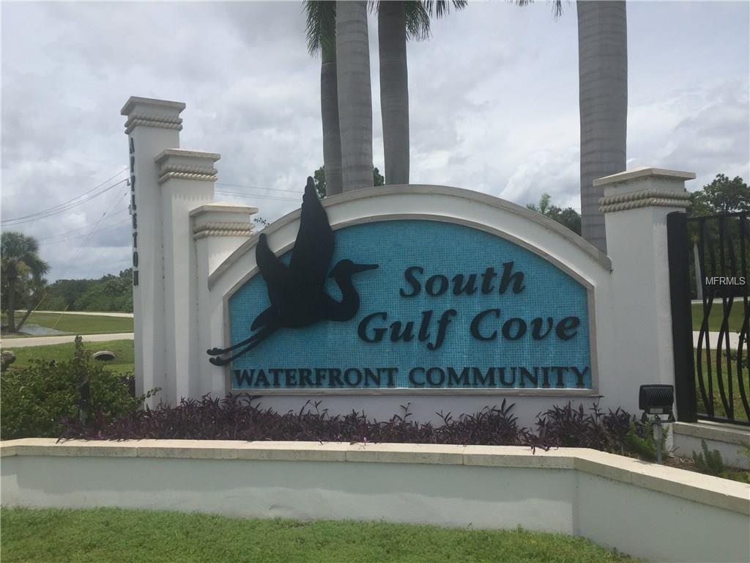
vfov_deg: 48.2
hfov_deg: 61.7
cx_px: 375
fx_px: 628
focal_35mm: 29
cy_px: 282
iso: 32
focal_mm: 4.15
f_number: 2.2
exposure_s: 1/3968
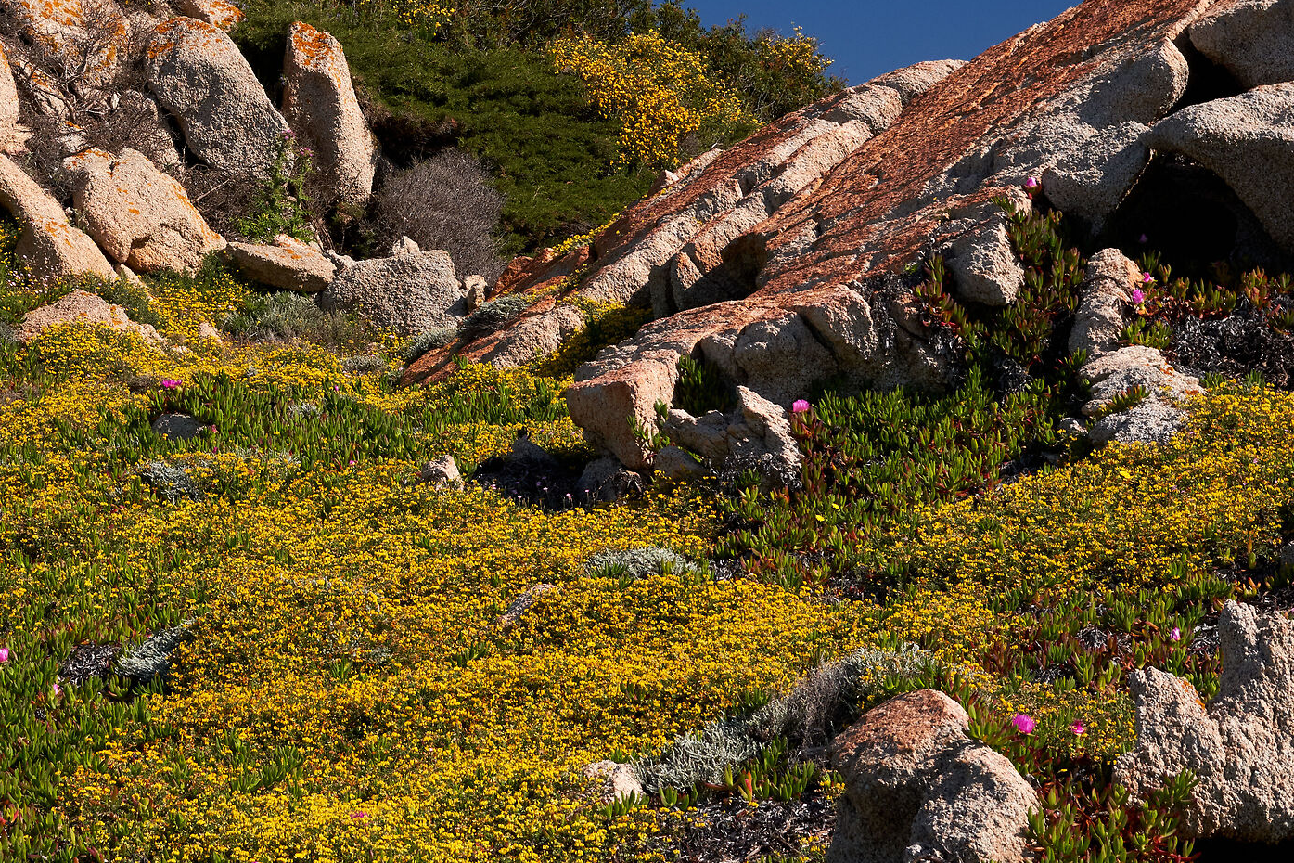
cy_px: 135
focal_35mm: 129
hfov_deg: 15.8
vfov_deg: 10.6
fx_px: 4636
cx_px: 352
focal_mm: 50
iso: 400
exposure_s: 1/400
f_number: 9
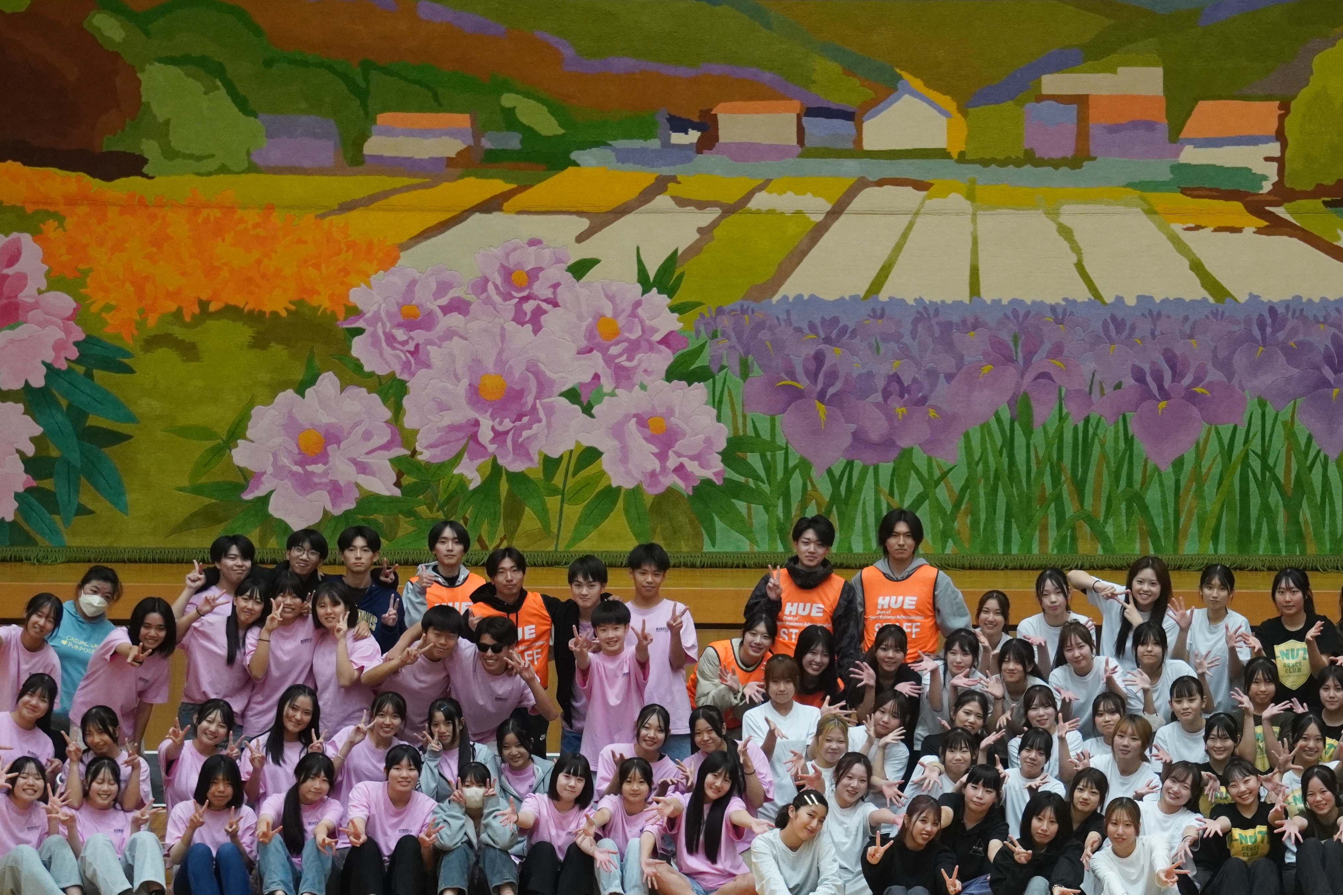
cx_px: 882
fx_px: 7945
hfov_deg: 9.7
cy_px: 647
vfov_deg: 6.4
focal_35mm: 213
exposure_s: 1/160
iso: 2000
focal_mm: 96
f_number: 5.6
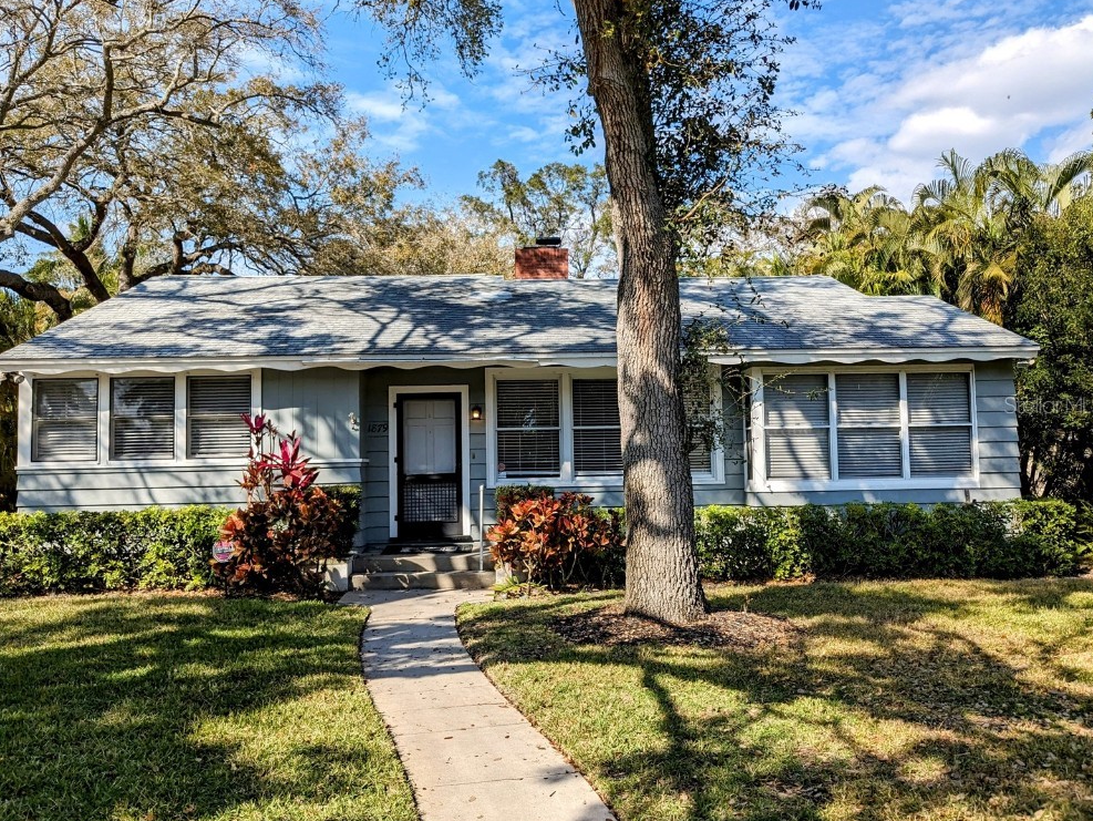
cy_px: 404
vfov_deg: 49.8
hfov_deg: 63.4
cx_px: 542
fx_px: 884
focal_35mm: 28
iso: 58
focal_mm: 4.38
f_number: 1.73
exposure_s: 1/2924
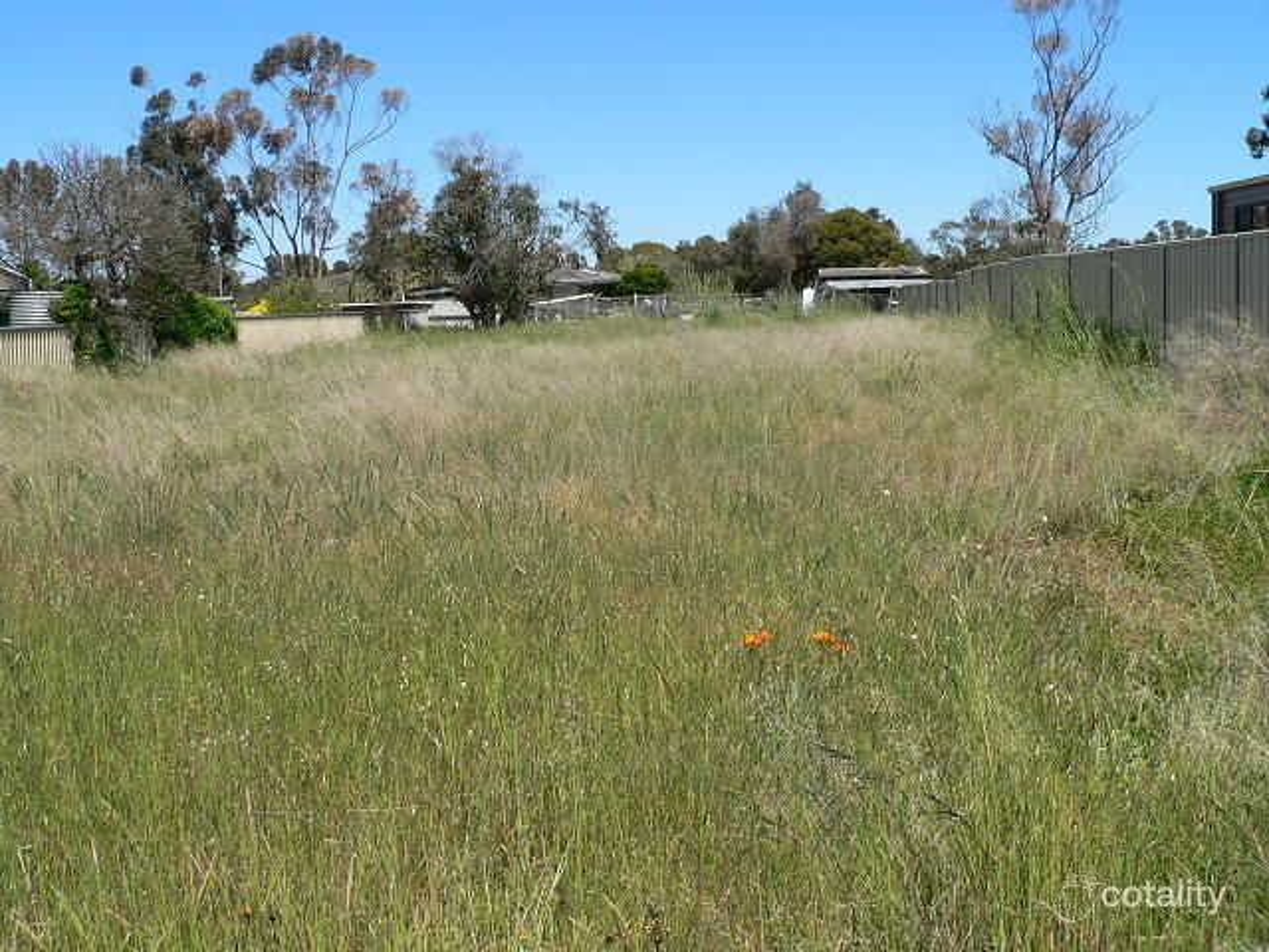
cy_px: 476
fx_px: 1320
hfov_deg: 51.4
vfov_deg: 39.7
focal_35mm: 36
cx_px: 634
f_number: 4.6
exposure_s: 1/500
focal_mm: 6
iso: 80
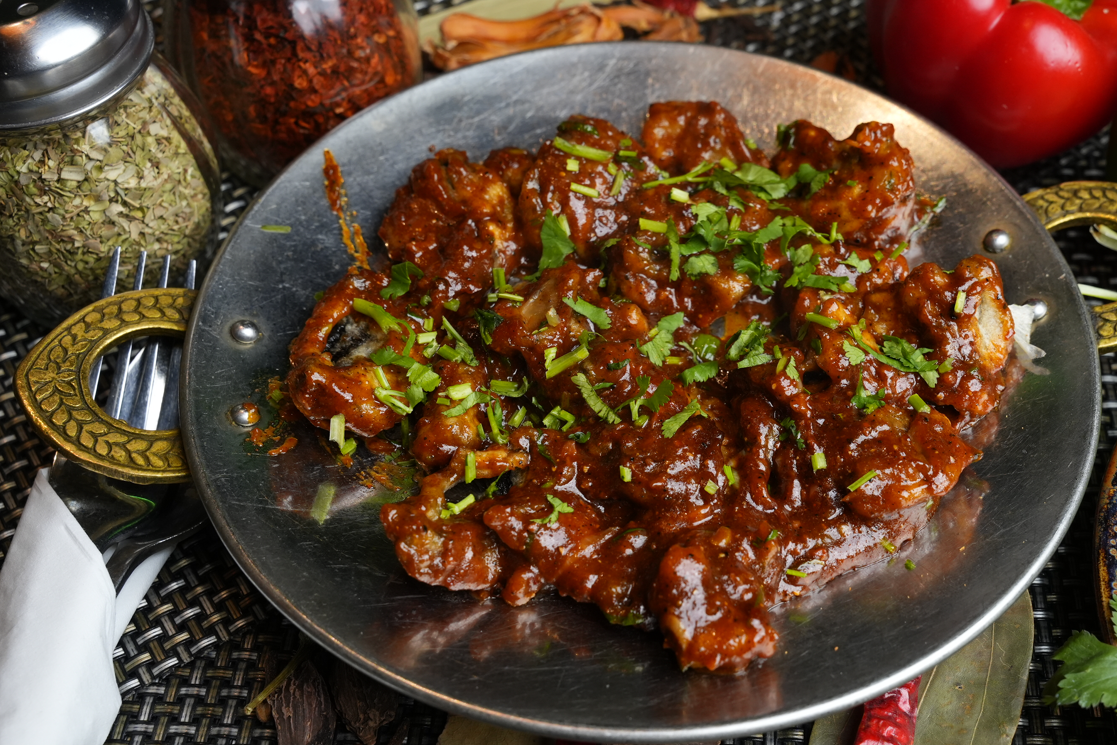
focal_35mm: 45
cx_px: 677
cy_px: 371
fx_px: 1396
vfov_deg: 29.9
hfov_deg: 43.4
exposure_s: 1/100
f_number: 8
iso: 1000
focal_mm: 34
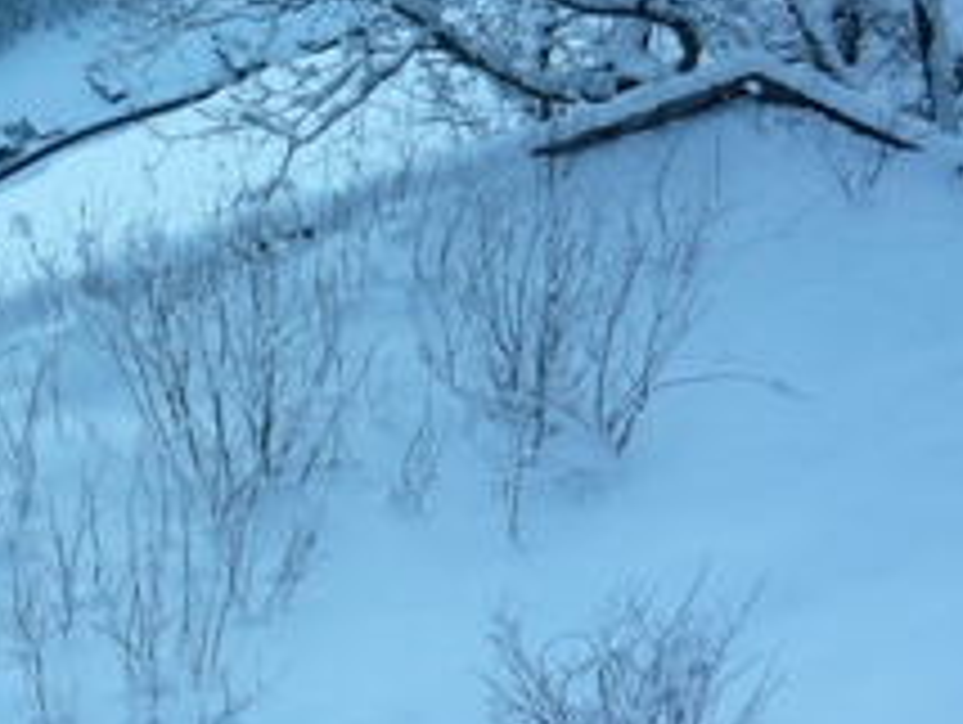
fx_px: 1922
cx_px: -27
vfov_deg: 21.0
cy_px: 99
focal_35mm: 69
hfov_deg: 26.5
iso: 100
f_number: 2.8
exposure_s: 1/250
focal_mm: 5.5
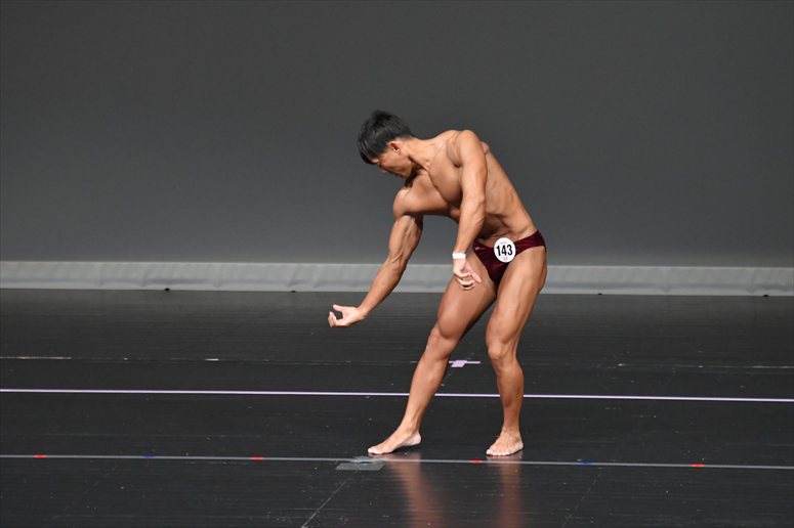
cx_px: 397
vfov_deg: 4.4
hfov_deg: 6.5
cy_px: 264
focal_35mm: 315
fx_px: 6944
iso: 4000
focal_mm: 210
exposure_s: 1/400
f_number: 5.6
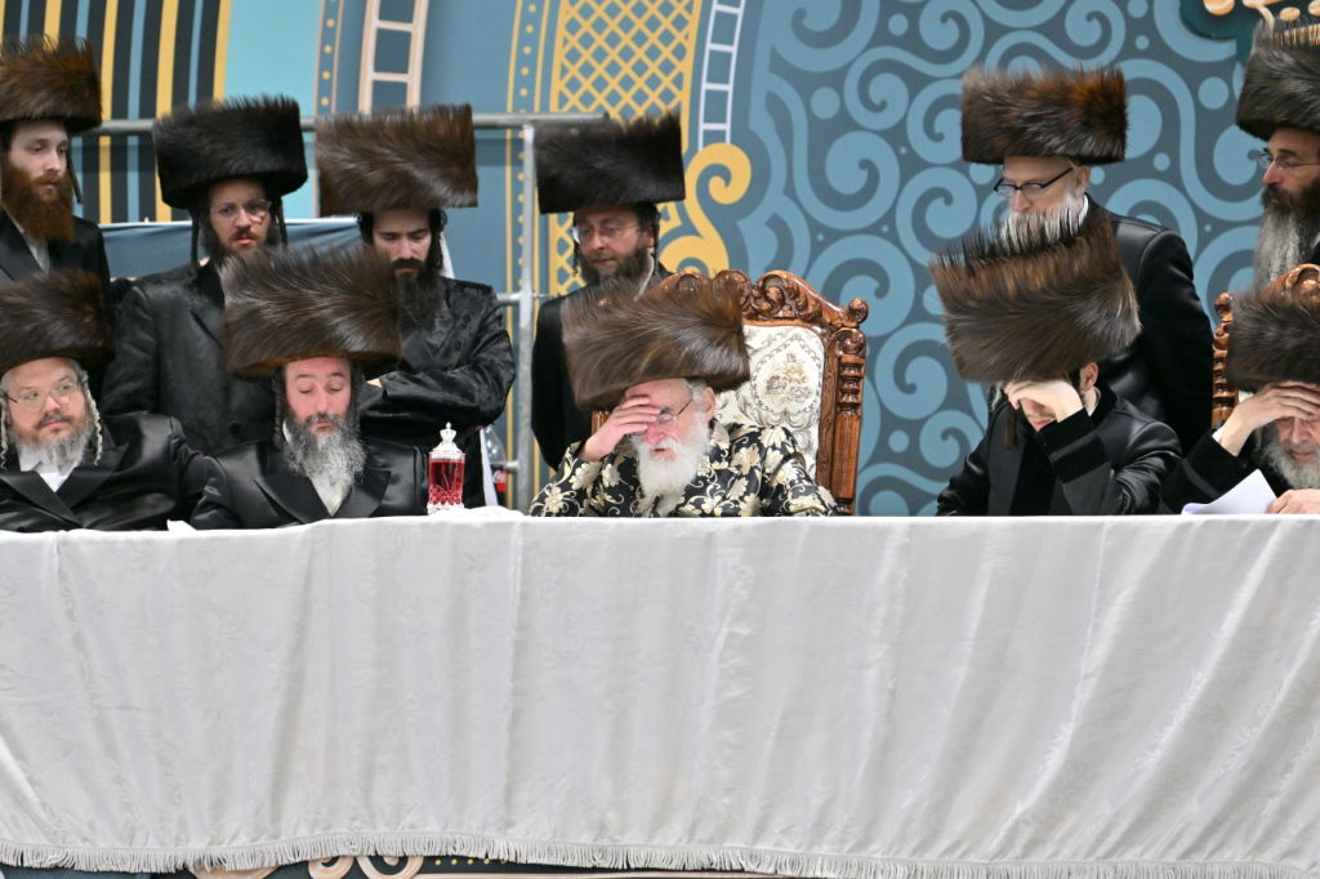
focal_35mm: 300
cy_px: 440
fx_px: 10996
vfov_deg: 4.6
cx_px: 660
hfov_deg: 6.9
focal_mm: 200
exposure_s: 1/160
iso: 400
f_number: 2.8
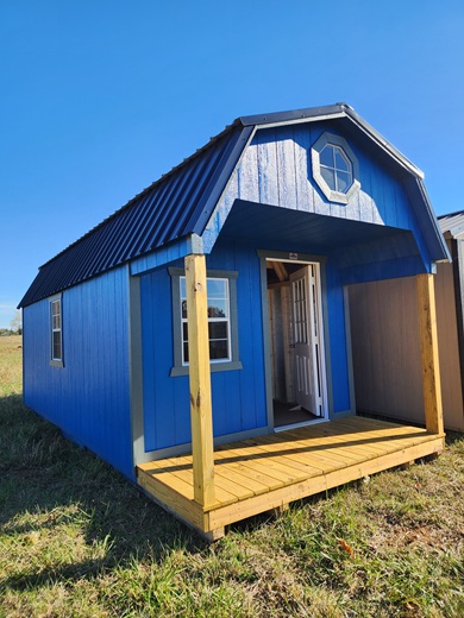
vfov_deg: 73.9
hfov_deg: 58.9
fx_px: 411
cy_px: 309
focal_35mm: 23
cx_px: 232
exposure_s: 1/571
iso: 12
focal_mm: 6.4
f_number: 1.8
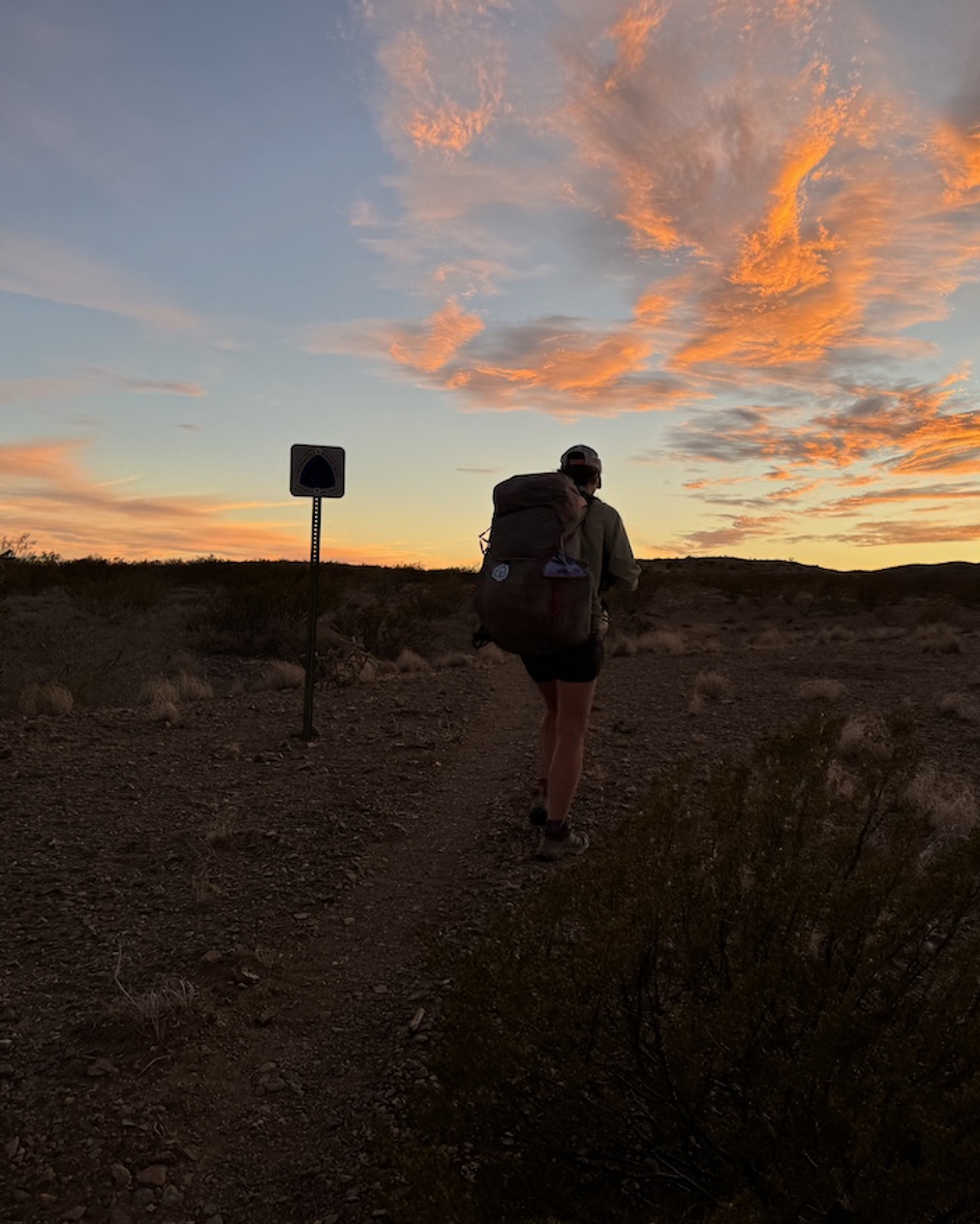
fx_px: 1160
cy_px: 615
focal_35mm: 32
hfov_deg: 45.0
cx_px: 668
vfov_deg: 55.6
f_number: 1.78
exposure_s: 1/412
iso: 80
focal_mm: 6.76
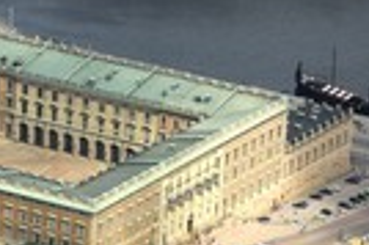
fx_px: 3378
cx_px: -131
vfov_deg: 4.1
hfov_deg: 6.2
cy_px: 264
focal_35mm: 330
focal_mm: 70
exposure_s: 1/1600
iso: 100
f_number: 2.8
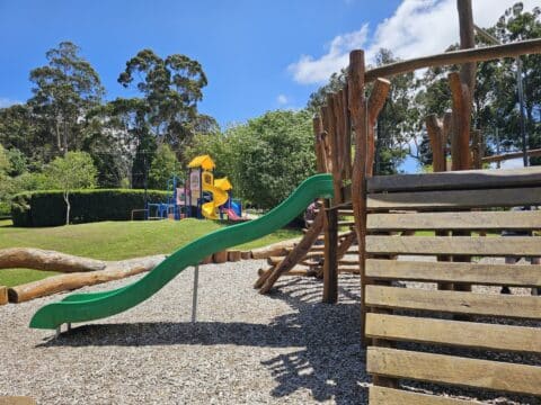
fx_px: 359
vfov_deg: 58.9
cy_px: 202
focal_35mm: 23
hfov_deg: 73.9
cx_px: 270
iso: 10
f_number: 1.7
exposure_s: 1/989
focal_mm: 6.3
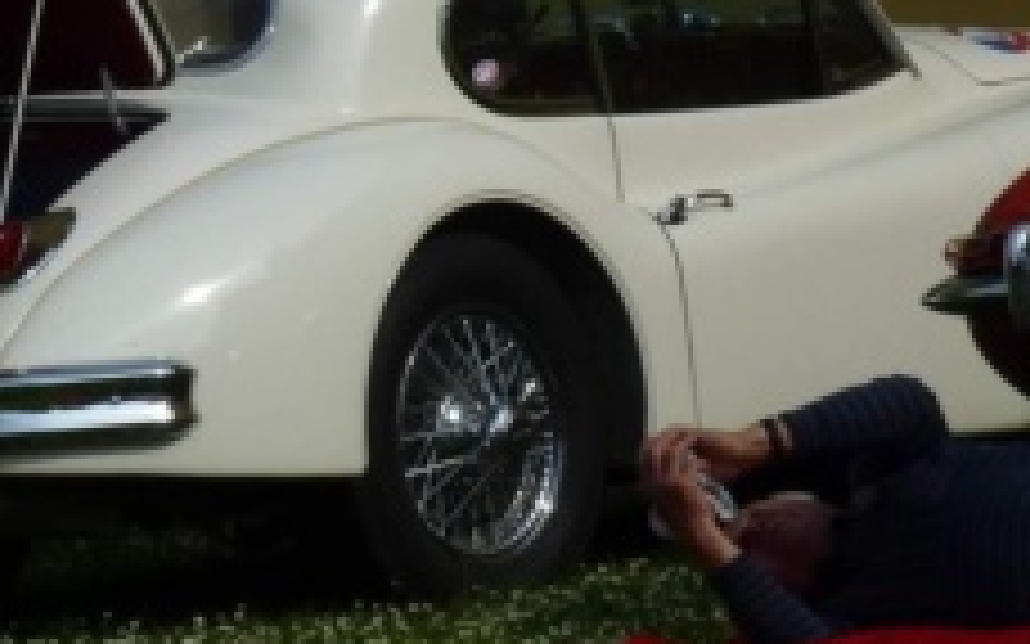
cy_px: 259
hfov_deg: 5.9
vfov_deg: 3.7
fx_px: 10047
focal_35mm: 358
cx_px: 76
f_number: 5.3
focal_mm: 27.7
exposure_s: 1/1000
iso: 100
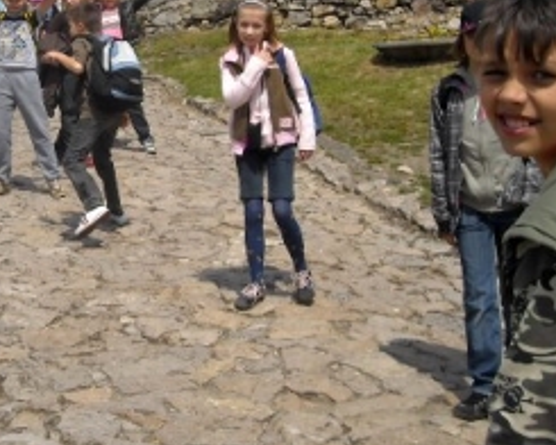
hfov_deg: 25.0
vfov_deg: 20.5
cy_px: 112
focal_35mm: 74
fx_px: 1218
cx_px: 57
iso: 64
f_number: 5.6
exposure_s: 1/353
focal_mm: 5.7
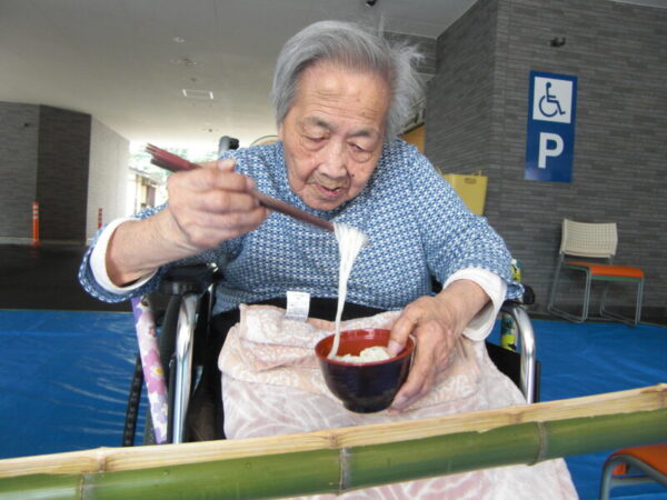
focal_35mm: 28
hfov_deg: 63.4
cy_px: 250
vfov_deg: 49.7
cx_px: 334
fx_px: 540
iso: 100
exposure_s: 1/80
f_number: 2.6
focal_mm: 4.9
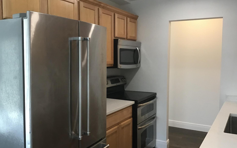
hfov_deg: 55.3
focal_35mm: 35
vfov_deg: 36.3
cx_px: 117
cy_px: 73
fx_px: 226
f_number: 2.4
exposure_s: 1/30
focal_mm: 3.3
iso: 80
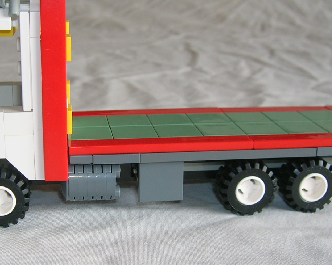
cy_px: 153
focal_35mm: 58
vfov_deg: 26.2
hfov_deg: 32.3
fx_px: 570
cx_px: 115
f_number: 2.9
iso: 50
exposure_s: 1/76
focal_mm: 5.7
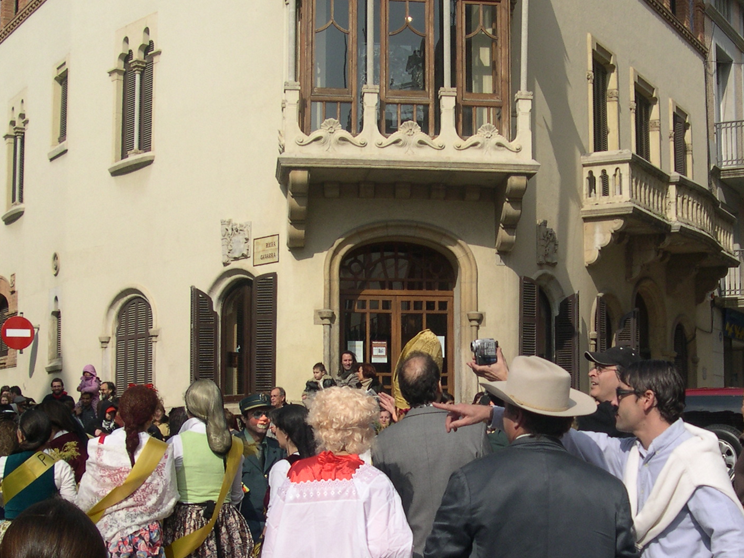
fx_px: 1311
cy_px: 382
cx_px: 464
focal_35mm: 61
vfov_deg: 23.9
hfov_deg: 31.5
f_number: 7.6
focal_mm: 8
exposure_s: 1/245
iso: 100
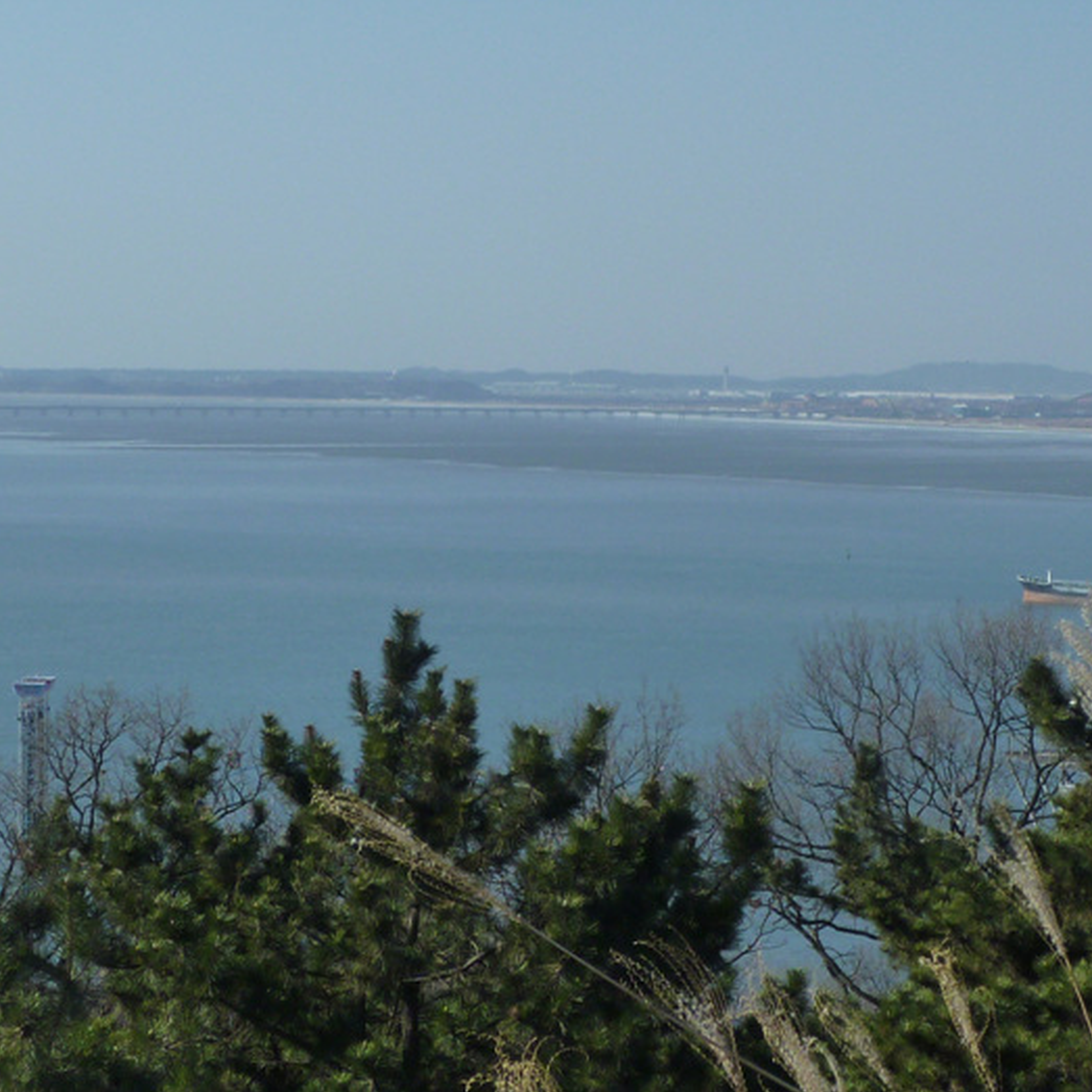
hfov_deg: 15.0
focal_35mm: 116
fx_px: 4140
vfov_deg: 15.0
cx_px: 631
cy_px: 546
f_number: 4.3
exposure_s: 1/800
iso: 125
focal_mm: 8.8
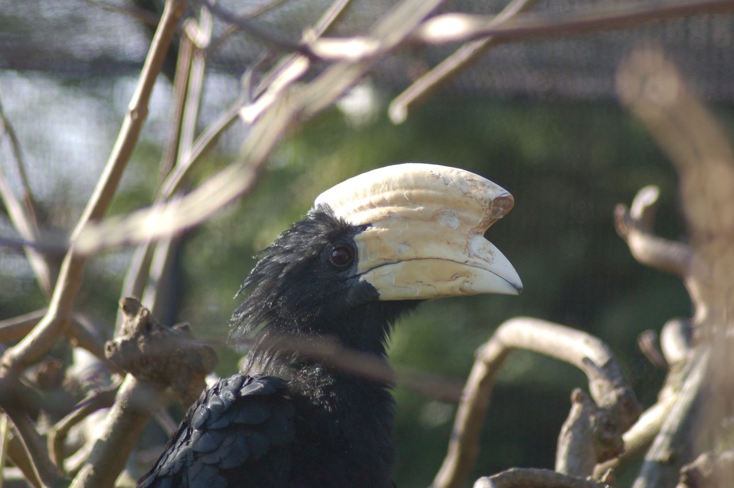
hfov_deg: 10.2
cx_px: 367
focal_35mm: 202
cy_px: 244
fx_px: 4126
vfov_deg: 6.8
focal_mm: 135
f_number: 4.5
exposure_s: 1/500
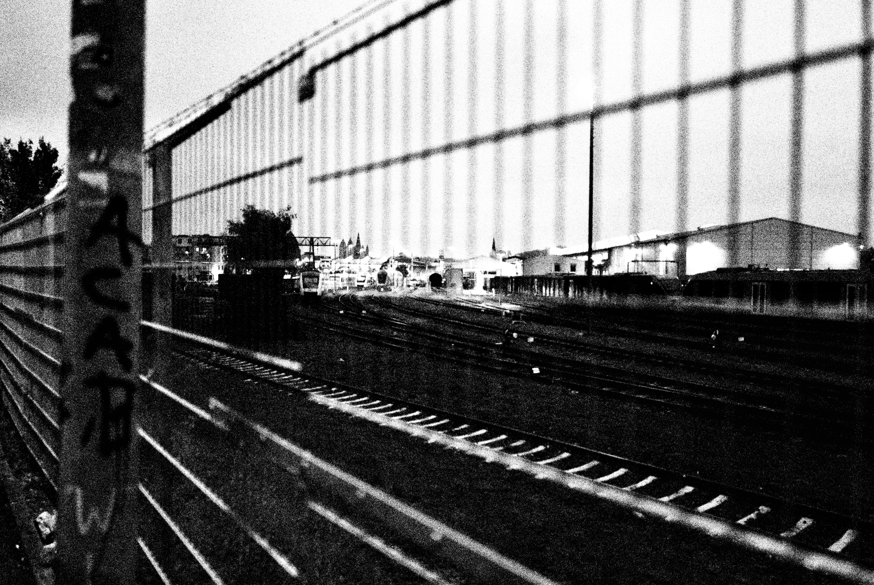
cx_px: 437
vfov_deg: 46.5
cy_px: 292
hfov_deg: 65.4
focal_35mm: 28
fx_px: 681
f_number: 1.7
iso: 4000
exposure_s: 1/50
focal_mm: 28
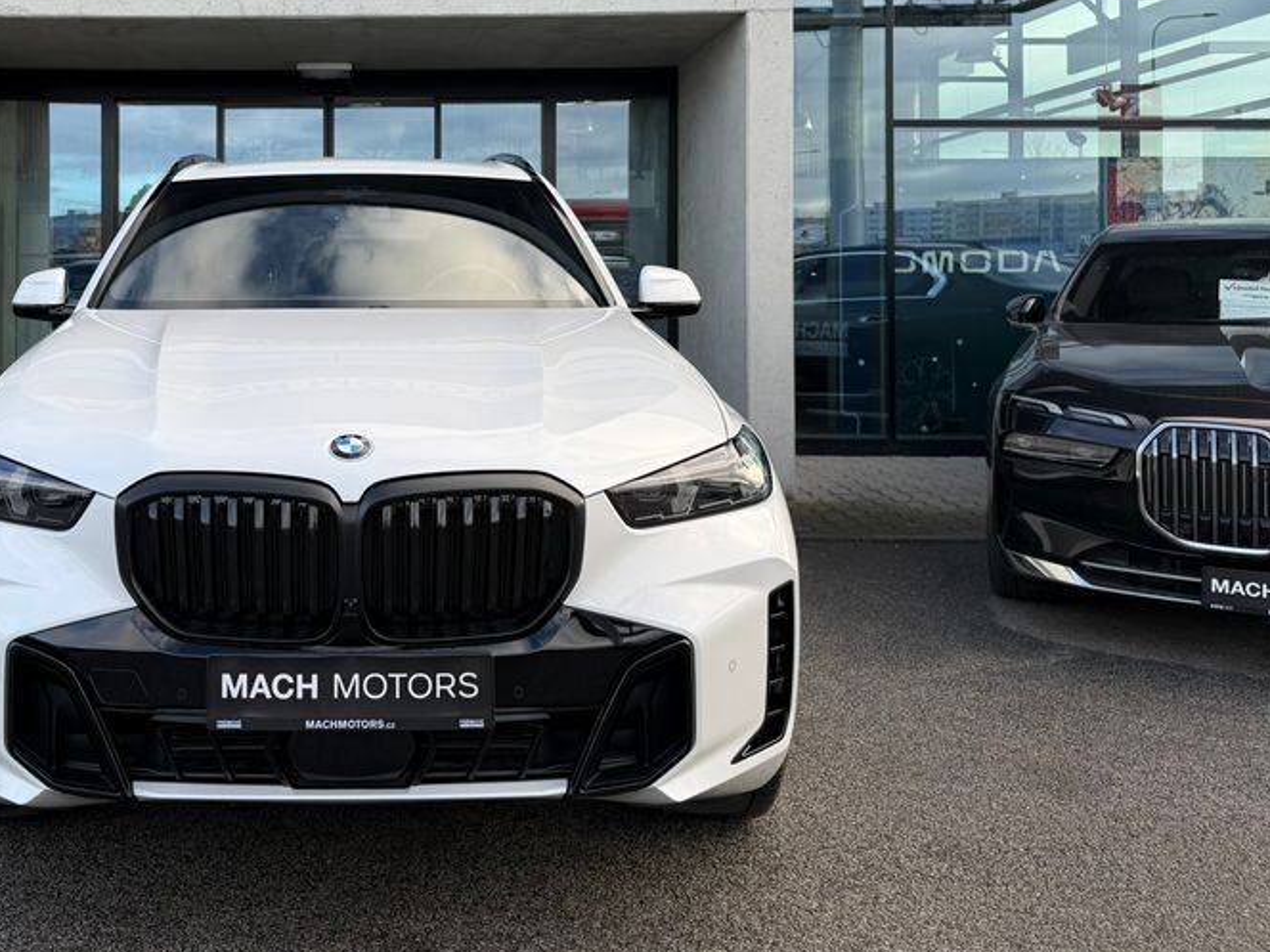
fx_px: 1357
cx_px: 360
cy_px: 245
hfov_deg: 48.7
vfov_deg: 37.8
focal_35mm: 37
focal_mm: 6.76
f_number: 1.78
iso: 80
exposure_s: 1/788
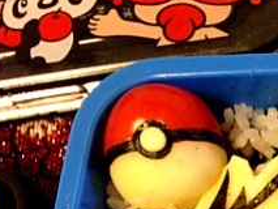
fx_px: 796
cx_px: 384
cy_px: 277
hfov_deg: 18.2
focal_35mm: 99
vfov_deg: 14.3
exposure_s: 1/20
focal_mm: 4.13
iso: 100
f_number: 2.4
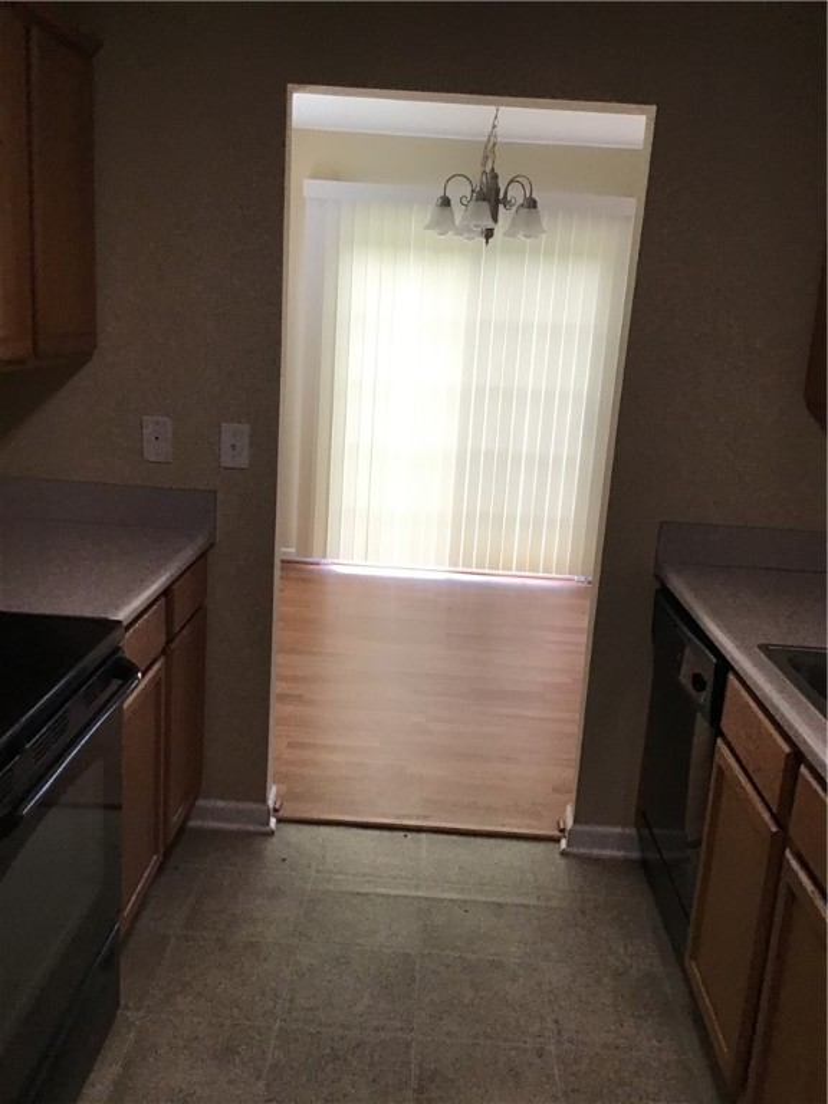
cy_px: 552
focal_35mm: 31
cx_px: 414
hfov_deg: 45.4
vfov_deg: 58.4
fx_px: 989
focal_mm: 3.3
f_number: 2.4
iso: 40
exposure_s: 1/30
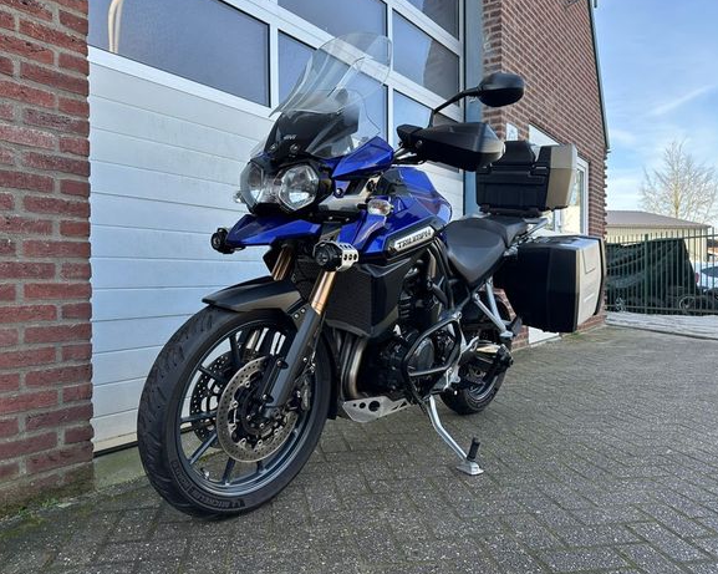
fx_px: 552
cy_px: 283
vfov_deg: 54.9
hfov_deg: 66.1
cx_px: 357
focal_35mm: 26
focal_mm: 6.86
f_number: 1.78
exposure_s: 1/541
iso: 80
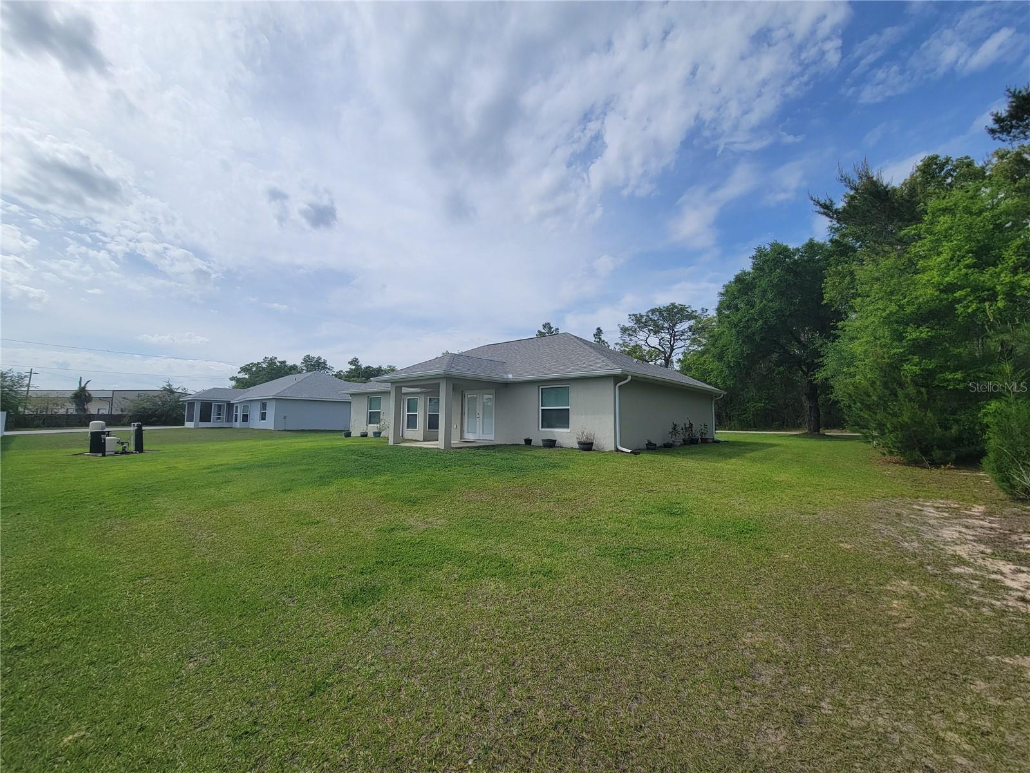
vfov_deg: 89.9
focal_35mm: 13
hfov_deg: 106.2
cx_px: 515
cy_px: 386
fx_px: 387
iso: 50
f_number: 2.2
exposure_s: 1/3001
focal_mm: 2.2
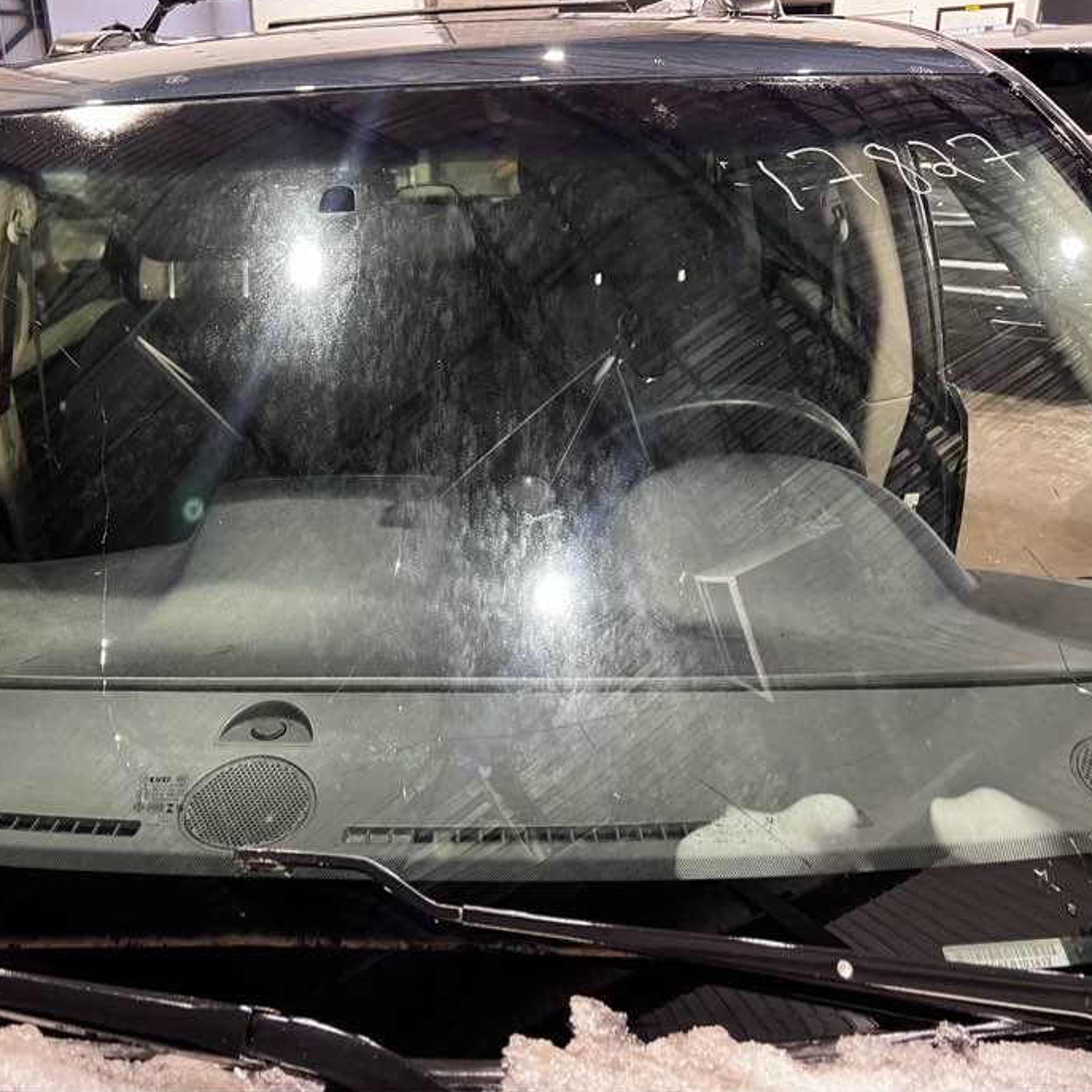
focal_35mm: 31
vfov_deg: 52.5
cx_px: 370
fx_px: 1106
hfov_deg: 51.6
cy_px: 543
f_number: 1.5
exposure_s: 1/60
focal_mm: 5.7
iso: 250
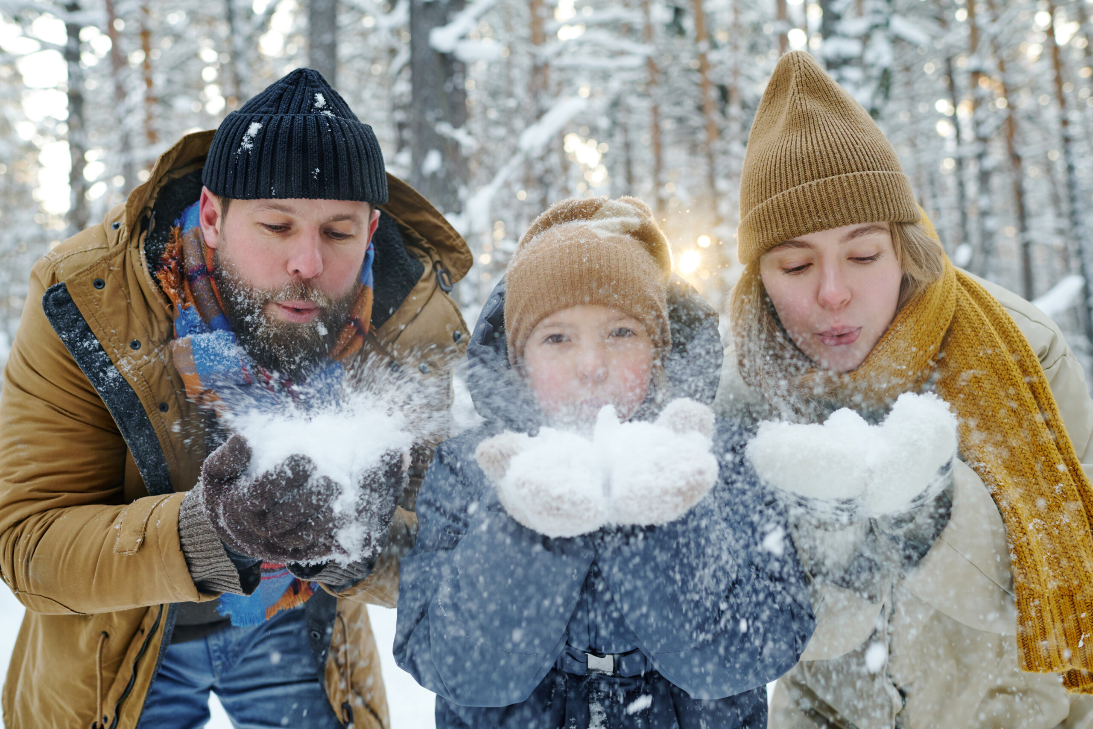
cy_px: 364
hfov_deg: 54.4
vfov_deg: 37.9
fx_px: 1063
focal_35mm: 35
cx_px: 546
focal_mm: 35
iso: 640
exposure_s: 1/250
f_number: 3.5
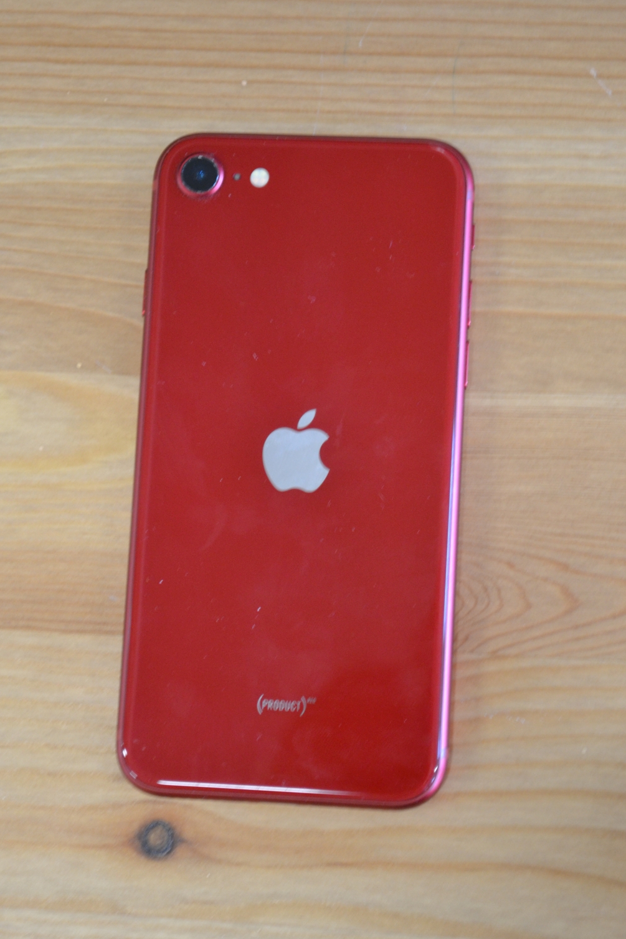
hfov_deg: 15.6
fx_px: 2283
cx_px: 299
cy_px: 479
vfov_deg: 23.2
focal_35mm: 88
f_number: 5.6
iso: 1100
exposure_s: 1/15
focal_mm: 55
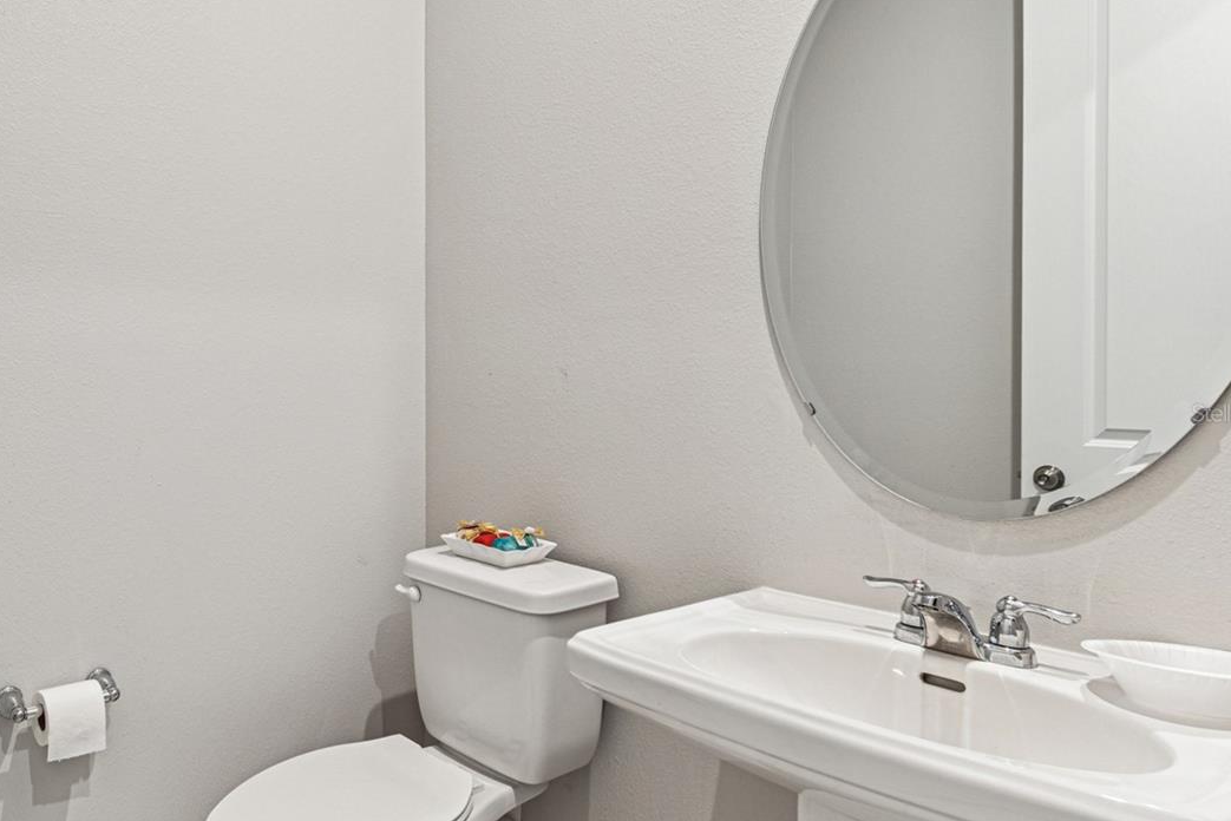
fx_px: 787
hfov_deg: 72.3
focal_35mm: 23
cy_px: 413
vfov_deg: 55.1
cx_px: 353
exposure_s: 1/5
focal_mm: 10
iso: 100
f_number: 7.1
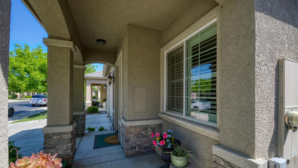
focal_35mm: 15
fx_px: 119
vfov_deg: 70.1
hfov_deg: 103.0
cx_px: 150
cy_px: 97
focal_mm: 14
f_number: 10
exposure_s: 1/250
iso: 400
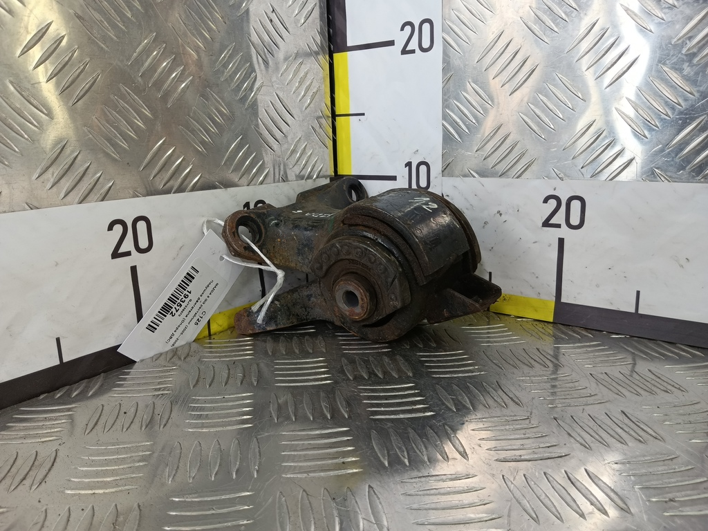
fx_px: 470
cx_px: 354
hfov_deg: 73.9
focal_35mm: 23
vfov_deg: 58.9
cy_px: 266
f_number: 1.6
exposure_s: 1/100
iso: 124
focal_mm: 4.11
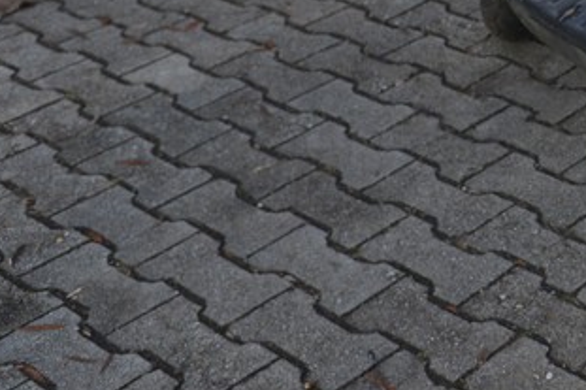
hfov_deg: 20.9
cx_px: 727
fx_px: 1464
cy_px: -54
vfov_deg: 14.8
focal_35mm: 90
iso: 250
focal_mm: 35
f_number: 4
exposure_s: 1/250
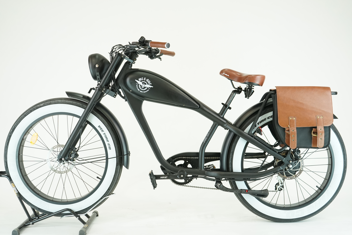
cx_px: 176
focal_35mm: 48
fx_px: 469
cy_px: 118
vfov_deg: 28.1
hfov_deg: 41.1
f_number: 5
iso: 1600
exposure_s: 1/200
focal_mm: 48
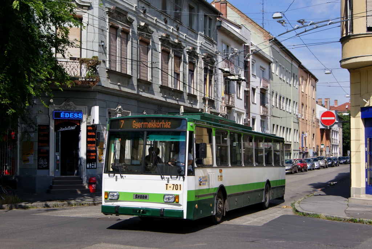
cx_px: 186
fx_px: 853
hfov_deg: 24.6
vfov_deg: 16.6
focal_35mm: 82
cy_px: 124
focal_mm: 55
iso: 100
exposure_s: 1/320
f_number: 9
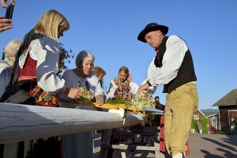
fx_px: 237
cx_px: 118
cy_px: 79
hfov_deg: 53.1
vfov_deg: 36.9
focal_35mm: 36
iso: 200
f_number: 13
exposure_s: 1/320
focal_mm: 36
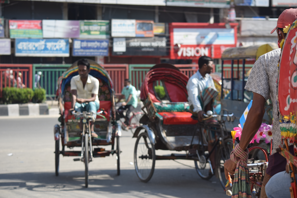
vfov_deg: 13.4
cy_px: 99
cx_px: 148
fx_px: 841
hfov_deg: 20.0
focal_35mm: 102
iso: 200
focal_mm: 68
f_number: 5.6
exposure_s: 1/500
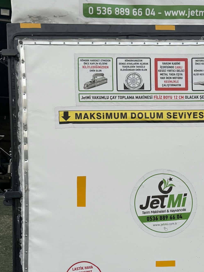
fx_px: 408
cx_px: 131
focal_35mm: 52
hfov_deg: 27.9
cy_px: 170
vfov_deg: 36.6
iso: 100
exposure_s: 1/121
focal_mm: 6.76
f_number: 1.78
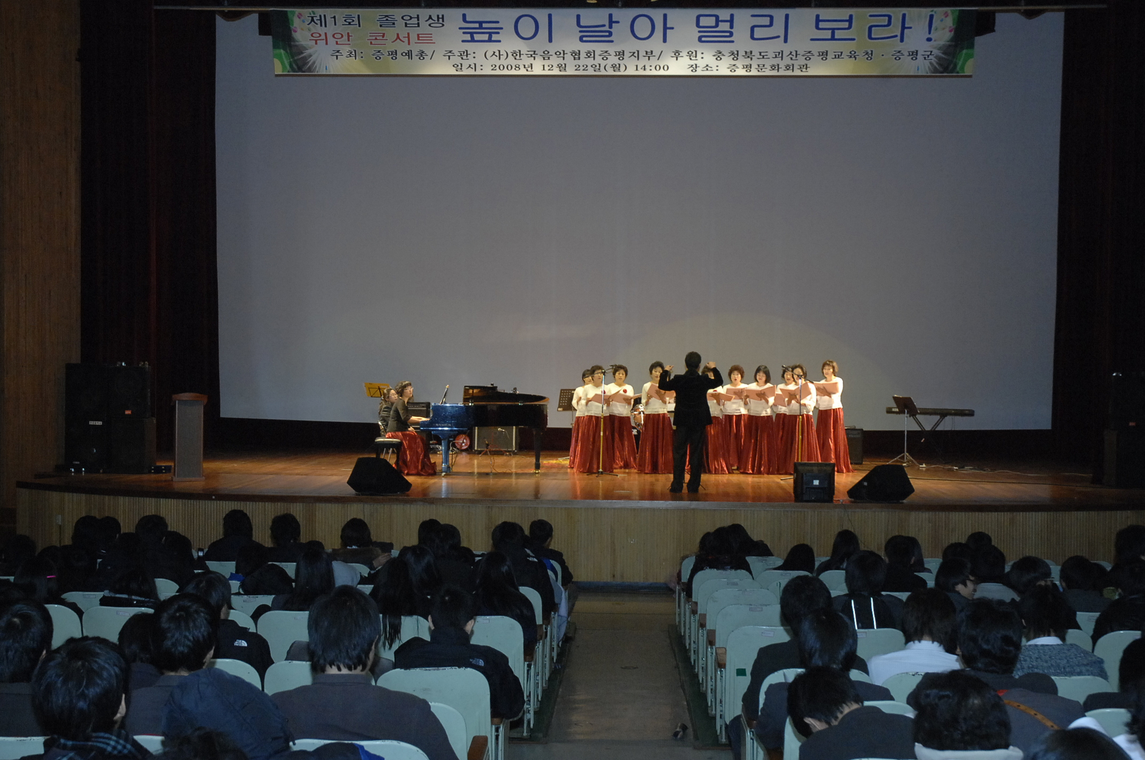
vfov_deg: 26.4
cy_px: 380
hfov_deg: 38.9
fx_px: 1620
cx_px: 572
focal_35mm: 51
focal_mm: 34
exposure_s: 1/60
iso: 800
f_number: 6.7
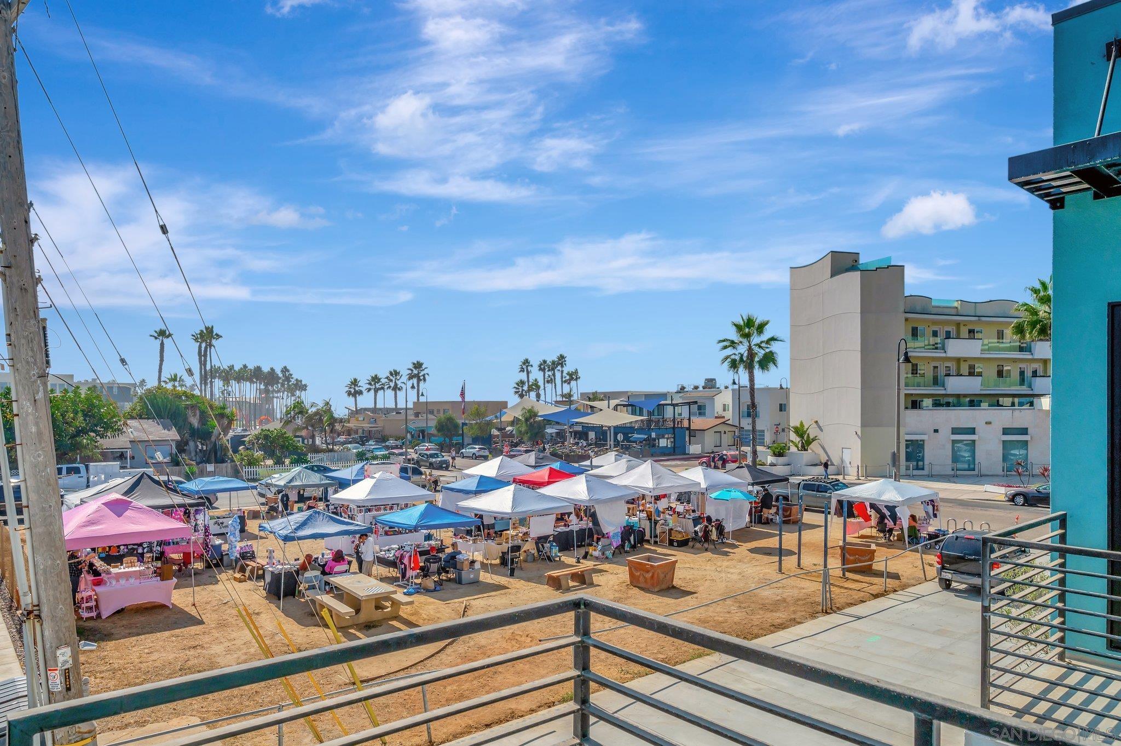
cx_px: 560
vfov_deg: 58.3
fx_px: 669
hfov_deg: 79.9
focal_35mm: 22
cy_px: 373
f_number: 8
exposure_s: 1/3200
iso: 400
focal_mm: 21.5
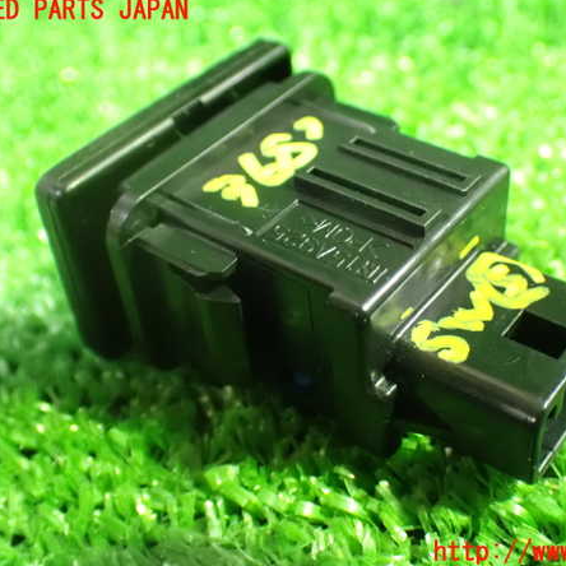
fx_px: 906
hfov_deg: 34.6
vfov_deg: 34.7
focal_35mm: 49
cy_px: 282
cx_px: 339
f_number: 2.8
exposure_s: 1/15
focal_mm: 7.31
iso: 1600
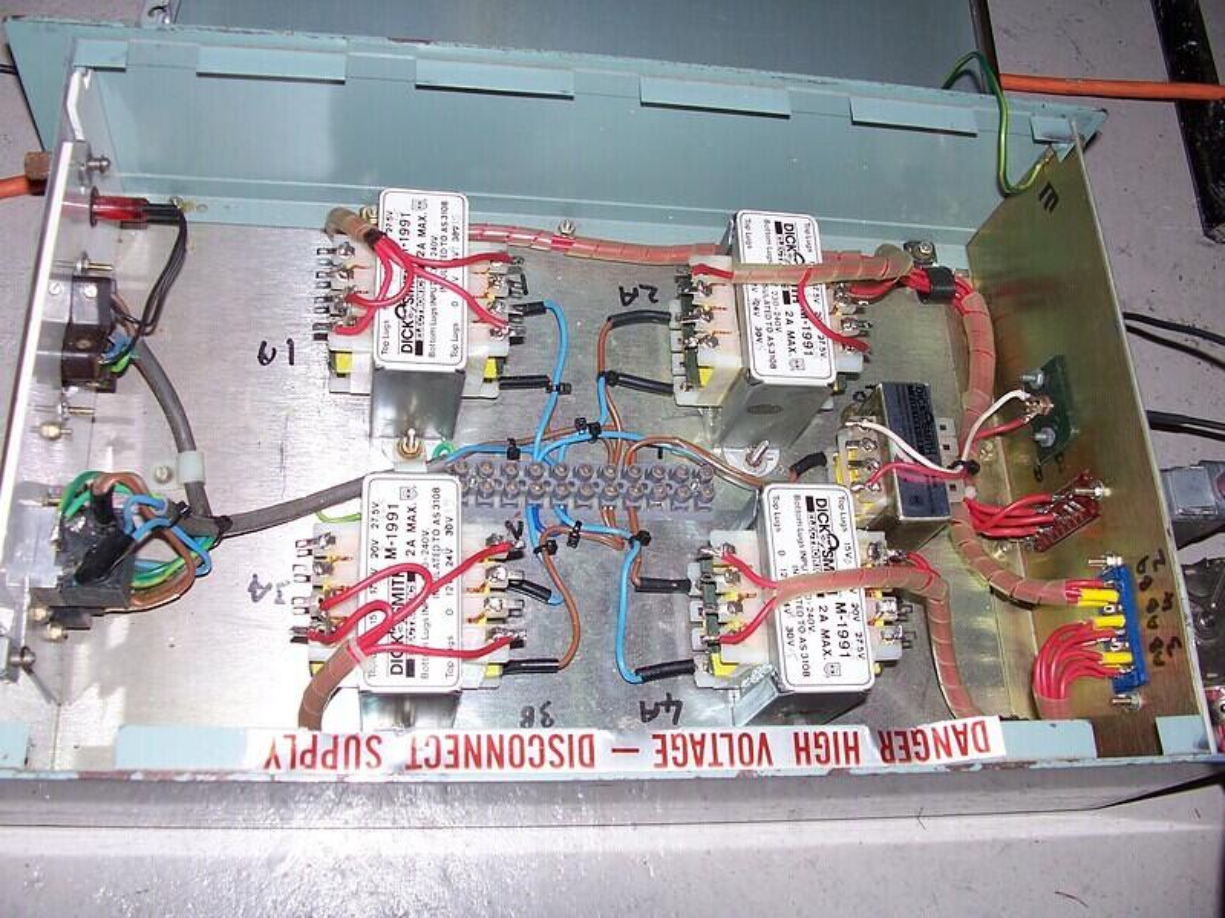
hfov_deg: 52.6
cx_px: 612
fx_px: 1239
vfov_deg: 40.7
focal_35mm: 35
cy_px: 459
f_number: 2.8
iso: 80
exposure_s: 1/60
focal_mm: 6
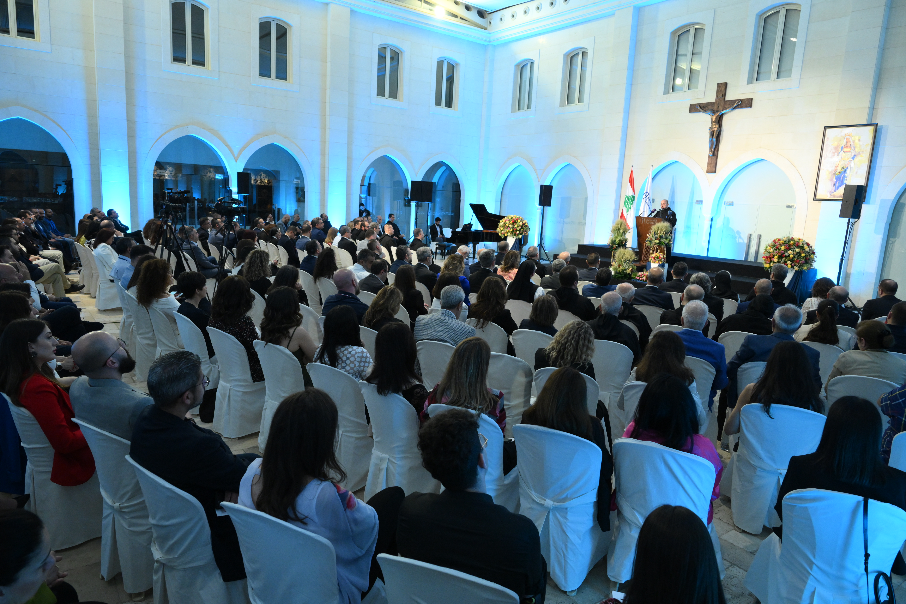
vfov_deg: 53.1
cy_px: 302
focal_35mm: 24
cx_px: 453
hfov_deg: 73.7
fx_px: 604
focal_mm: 24
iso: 3200
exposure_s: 1/100
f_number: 5.6
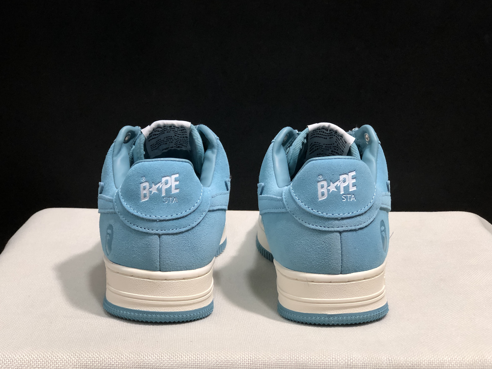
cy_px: 186
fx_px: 839
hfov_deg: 32.7
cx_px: 243
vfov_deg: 24.8
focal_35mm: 59
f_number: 2.8
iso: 80
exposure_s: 1/30
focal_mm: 6.6
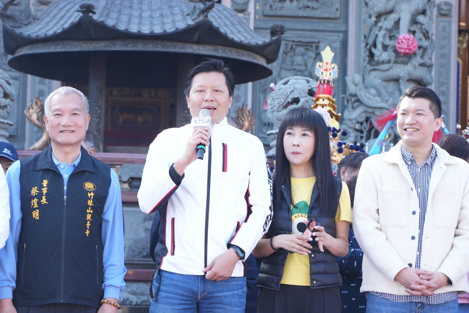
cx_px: 234
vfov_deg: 12.2
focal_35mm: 112
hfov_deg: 18.3
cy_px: 156
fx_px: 1459
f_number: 5.6
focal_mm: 75
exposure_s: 1/200
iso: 400
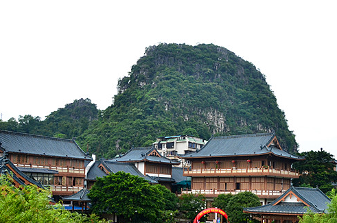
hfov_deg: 43.6
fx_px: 411
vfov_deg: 30.0
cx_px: 238
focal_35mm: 44
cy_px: 160
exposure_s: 1/400
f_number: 8
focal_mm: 18
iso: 400
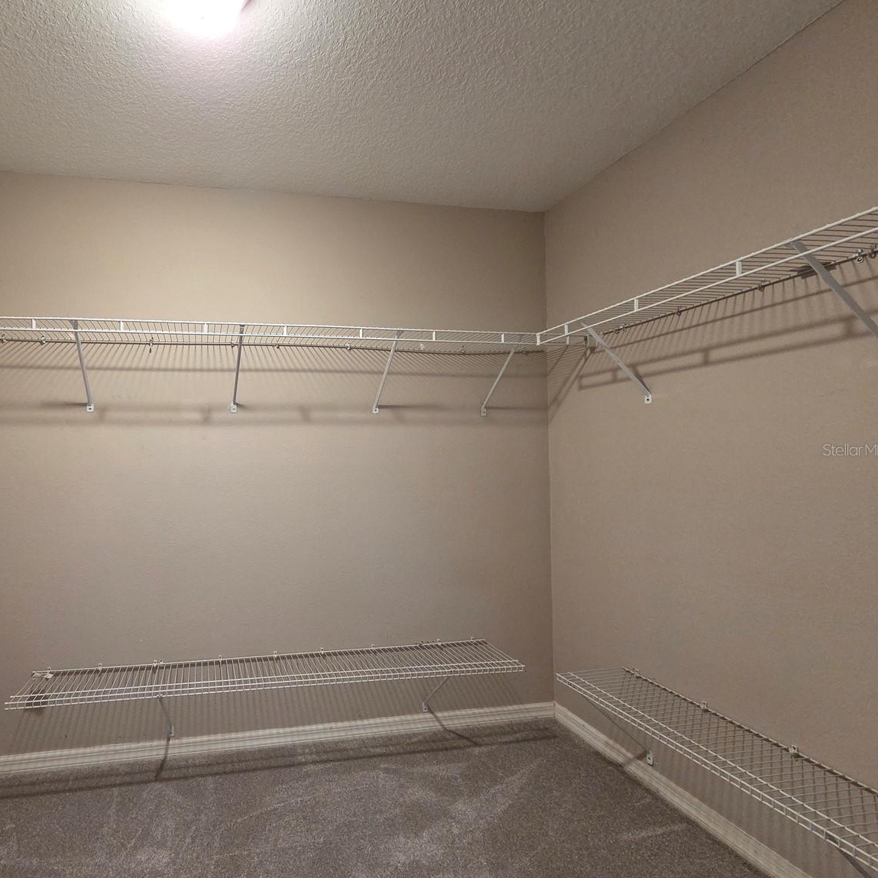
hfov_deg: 84.0
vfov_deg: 87.4
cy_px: 449
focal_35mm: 16
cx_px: 283
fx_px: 459
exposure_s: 1/60
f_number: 2.2
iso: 640
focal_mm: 2.2
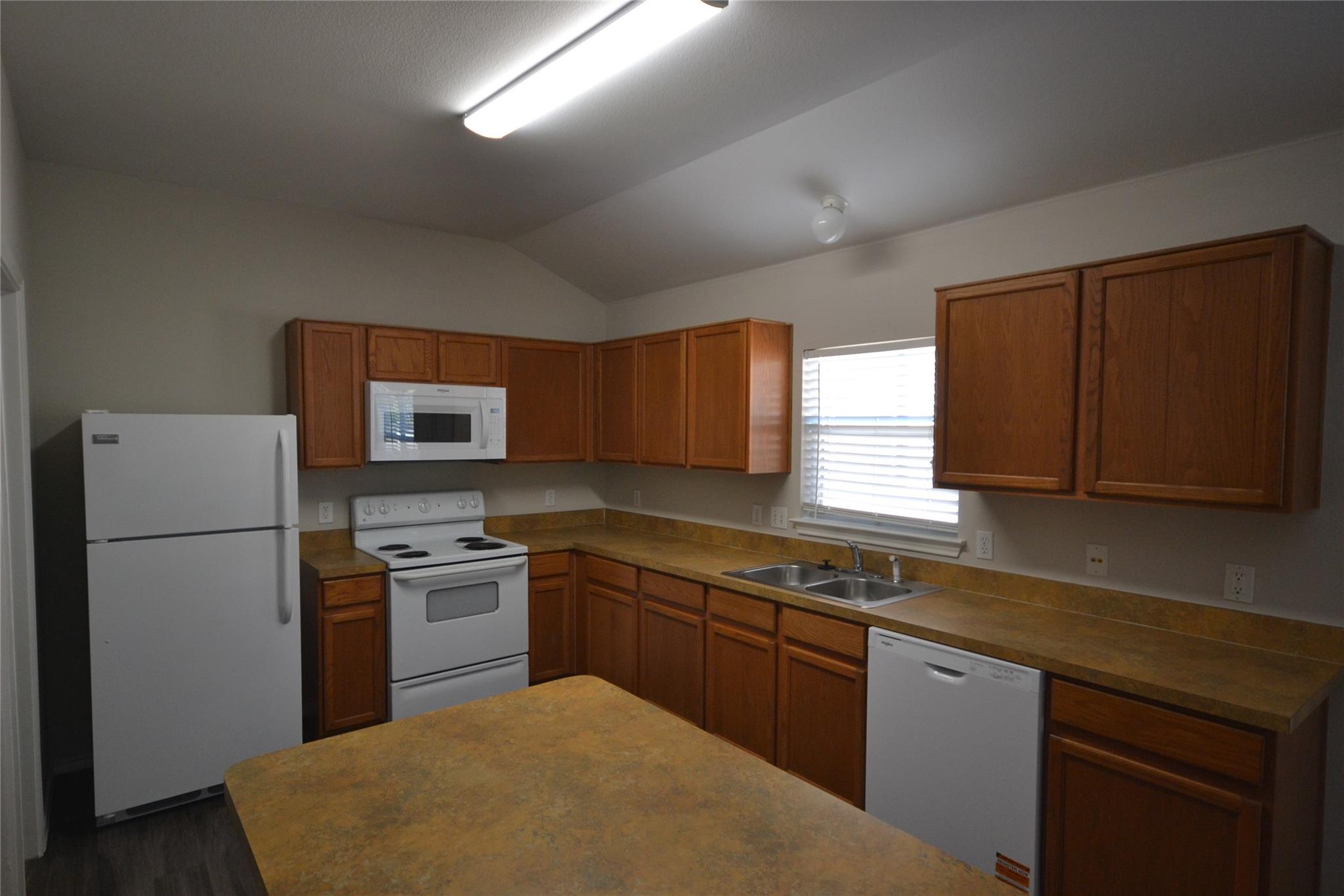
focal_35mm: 20
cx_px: 672
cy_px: 448
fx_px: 728
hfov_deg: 85.4
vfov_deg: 63.2
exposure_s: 1/60
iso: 640
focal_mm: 13
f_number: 4.5
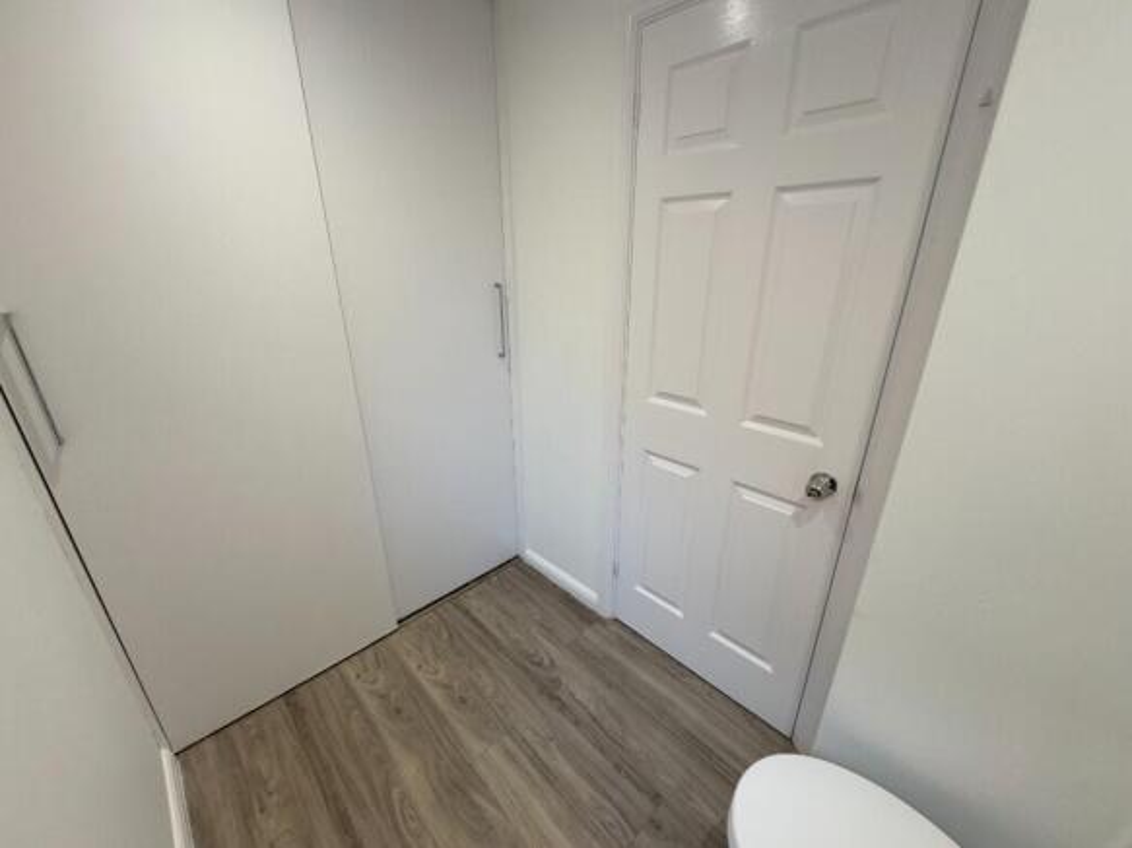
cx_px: 566
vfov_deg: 85.7
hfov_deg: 102.1
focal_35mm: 14
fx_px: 458
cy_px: 424
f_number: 2.2
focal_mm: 2.22
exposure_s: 1/100
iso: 100
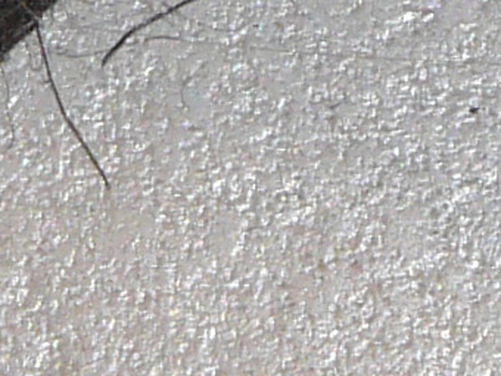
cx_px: 464
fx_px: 17976
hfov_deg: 1.6
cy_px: 506
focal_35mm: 1242
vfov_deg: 1.2
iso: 100
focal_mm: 21.1
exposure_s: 1/60
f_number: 3.6
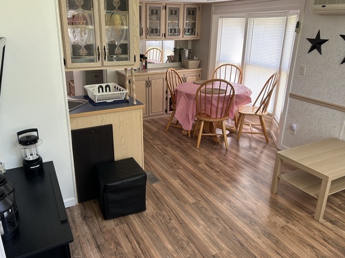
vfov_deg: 48.2
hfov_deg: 61.7
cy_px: 124
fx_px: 289
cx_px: 166
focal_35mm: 29
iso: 100
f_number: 1.5
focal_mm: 5.7
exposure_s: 1/121
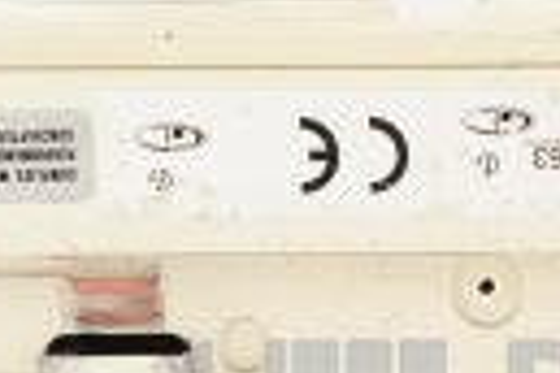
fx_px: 3609
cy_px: 445
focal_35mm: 232
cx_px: 616
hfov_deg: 8.8
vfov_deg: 5.9
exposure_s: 1/125
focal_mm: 50
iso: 1600
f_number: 11
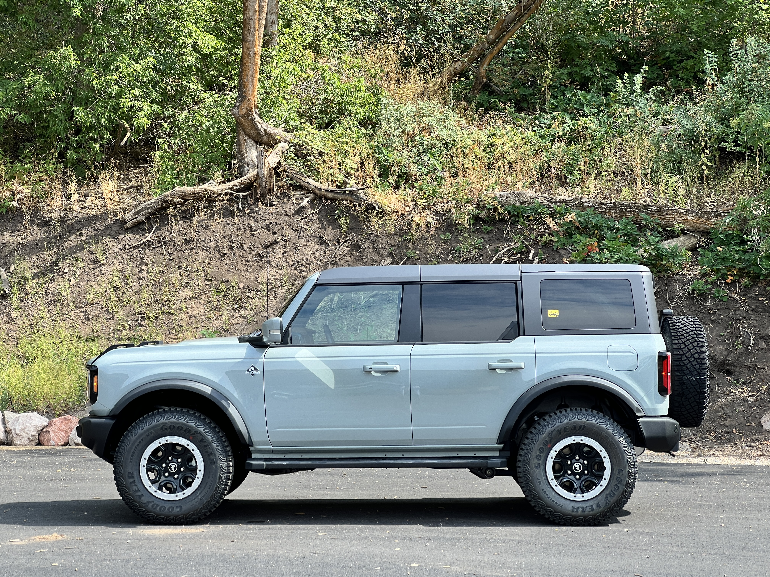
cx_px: 385
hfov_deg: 25.3
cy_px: 288
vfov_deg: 19.1
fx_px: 1713
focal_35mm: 77
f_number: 2.8
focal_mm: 9
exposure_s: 1/165
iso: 32
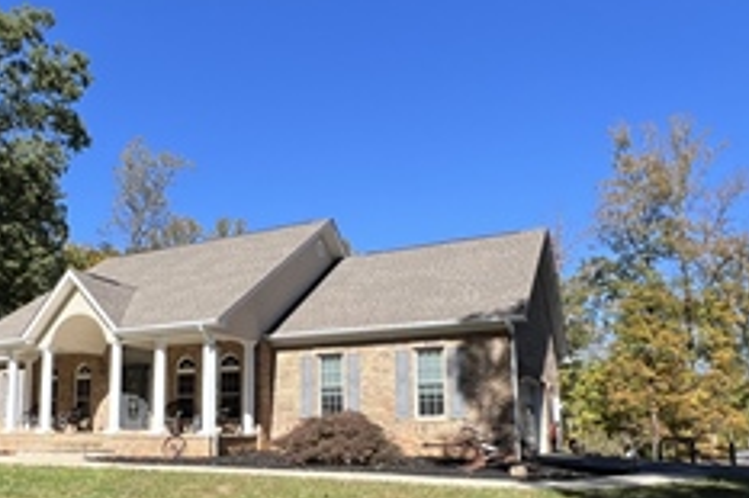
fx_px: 603
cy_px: 352
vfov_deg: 43.9
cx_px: 248
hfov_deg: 62.1
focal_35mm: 29
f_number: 1.8
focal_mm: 1.57
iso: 32
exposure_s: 1/1179
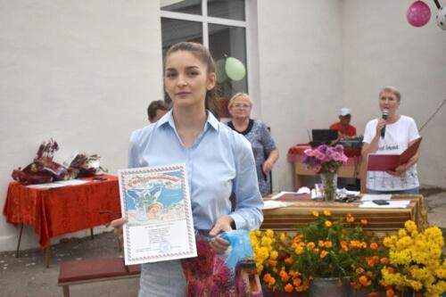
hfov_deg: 41.1
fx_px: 594
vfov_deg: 28.1
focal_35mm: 48
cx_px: 223
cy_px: 148
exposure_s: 1/500
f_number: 4.5
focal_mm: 32
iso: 1000
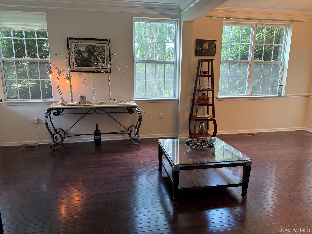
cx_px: 156
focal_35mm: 24
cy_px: 117
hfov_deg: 71.6
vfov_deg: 56.8
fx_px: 216
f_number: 1.78
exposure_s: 1/60
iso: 160
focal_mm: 6.76
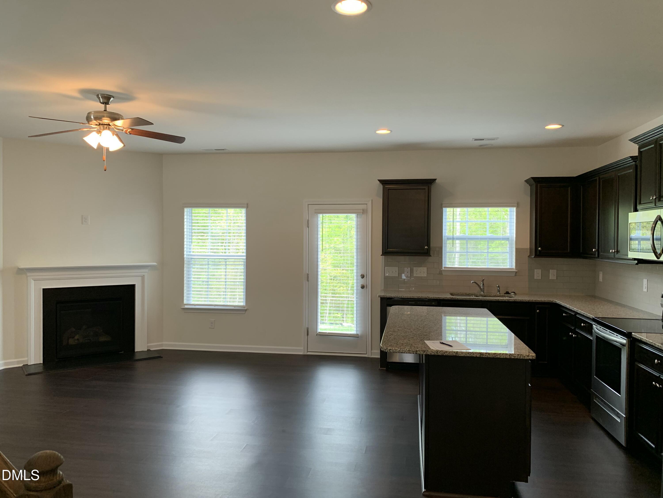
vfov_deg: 53.1
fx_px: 498
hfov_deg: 67.3
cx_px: 332
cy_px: 249
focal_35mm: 26
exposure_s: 1/60
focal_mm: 4.25
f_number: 1.8
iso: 80
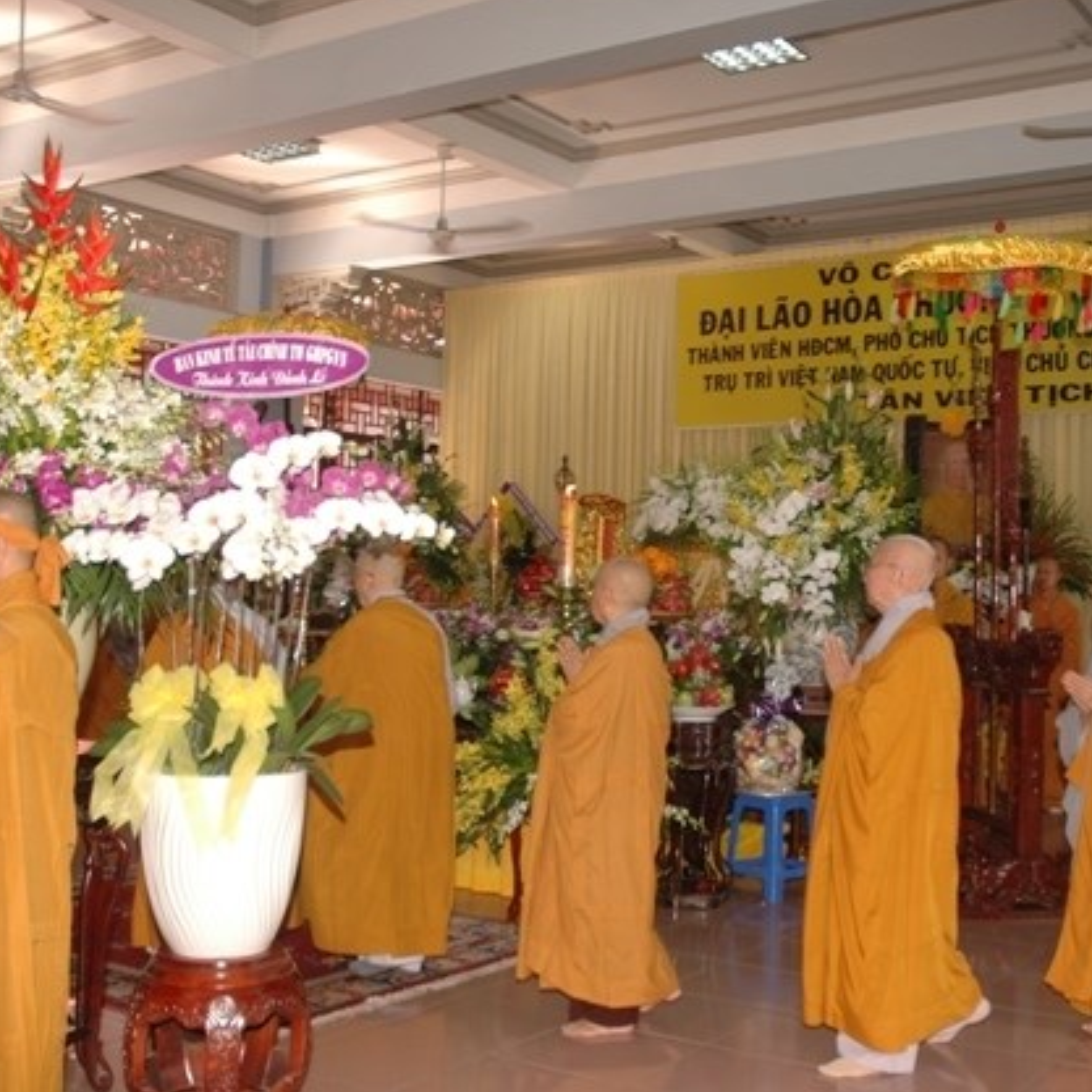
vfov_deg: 39.2
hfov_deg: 39.1
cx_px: 636
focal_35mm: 43
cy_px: 539
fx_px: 1535
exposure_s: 1/50
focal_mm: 22
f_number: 3.8
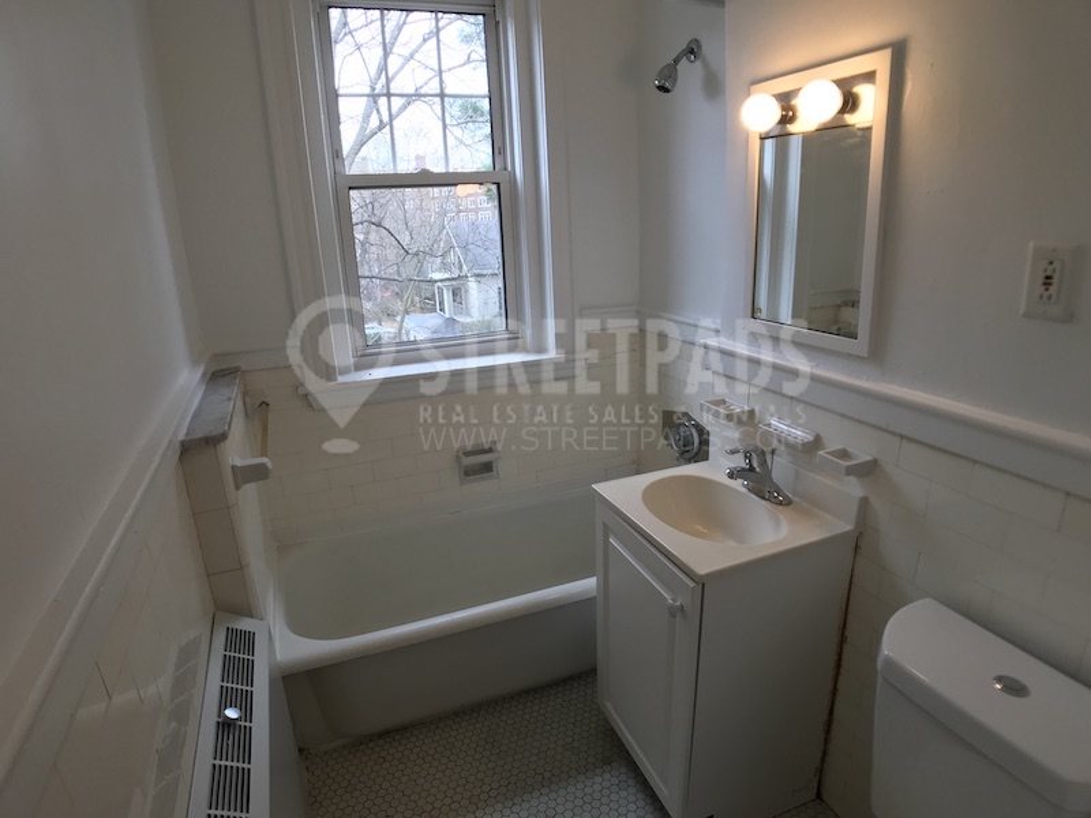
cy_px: 409
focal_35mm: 28
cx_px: 546
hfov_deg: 63.4
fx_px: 882
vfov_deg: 49.7
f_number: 1.8
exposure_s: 1/60
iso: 32
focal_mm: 3.99
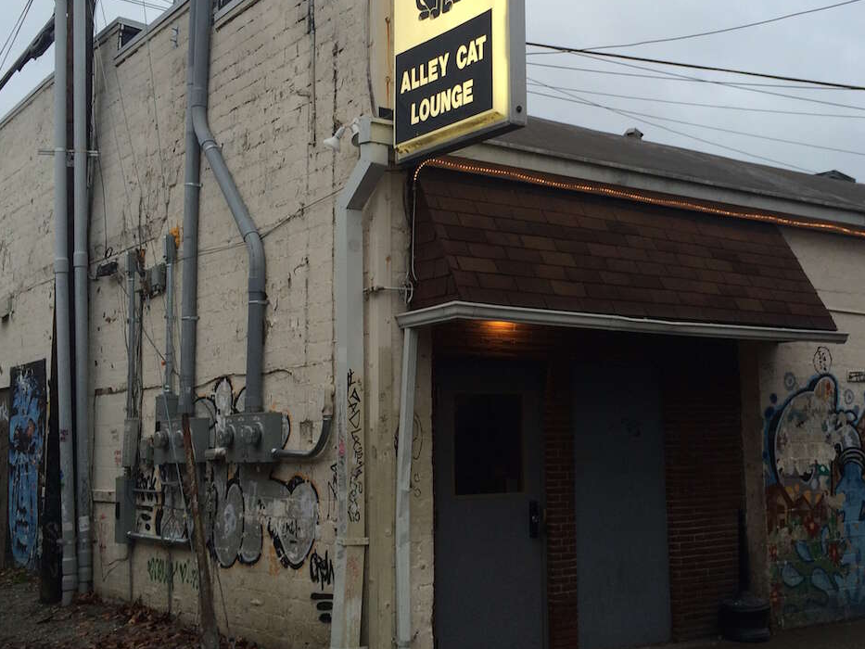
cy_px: 269
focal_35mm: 45
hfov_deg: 41.8
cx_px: 528
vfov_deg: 32.1
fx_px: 1125
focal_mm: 4.12
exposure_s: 1/120
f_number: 2.2
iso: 40
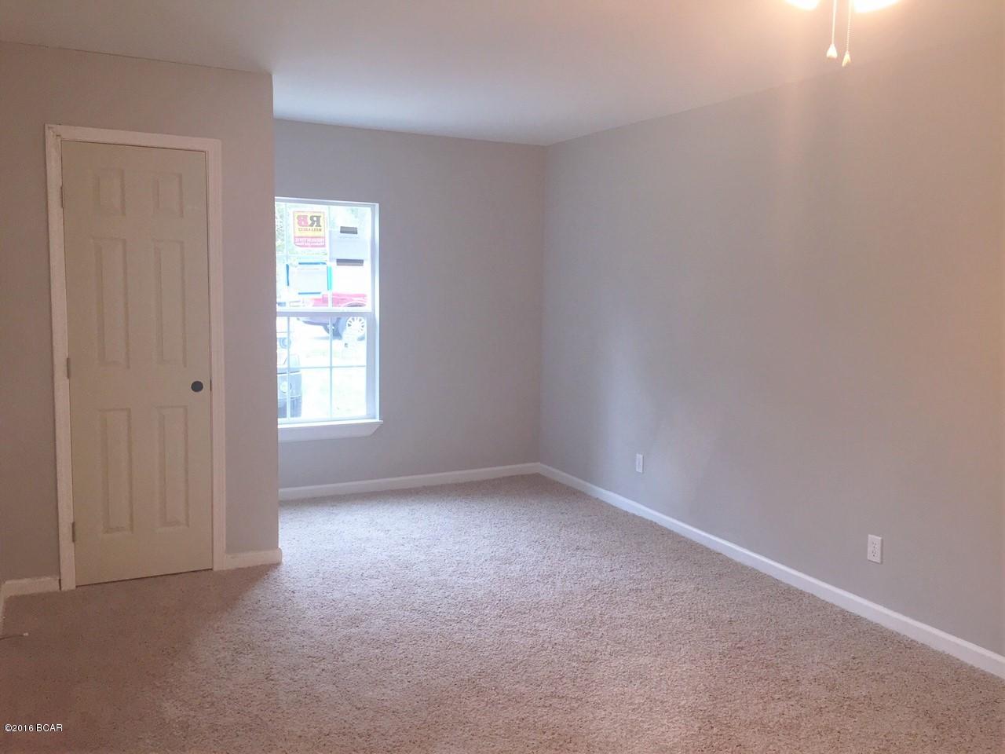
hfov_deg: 61.7
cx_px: 502
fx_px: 842
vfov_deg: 48.2
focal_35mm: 29
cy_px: 377
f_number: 2.2
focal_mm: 4.15
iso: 125
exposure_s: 1/30
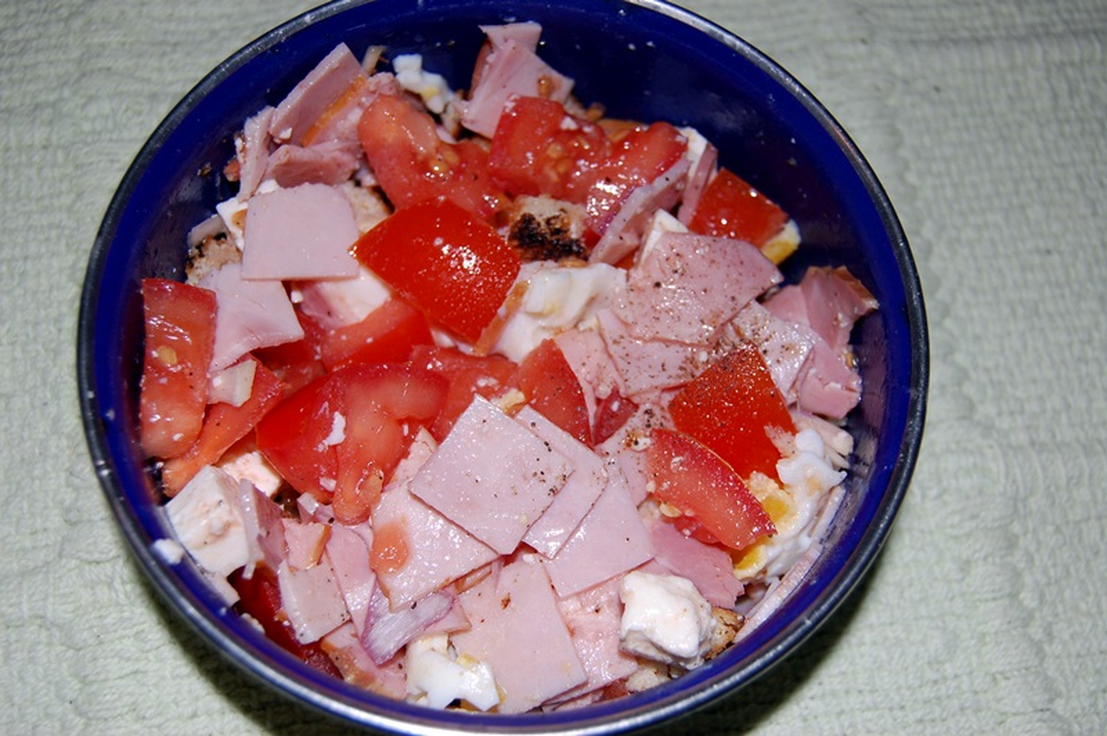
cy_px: 368
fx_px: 1290
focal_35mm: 42
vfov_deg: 31.8
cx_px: 554
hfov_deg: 46.4
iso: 200
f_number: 5
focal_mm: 28
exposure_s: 1/80
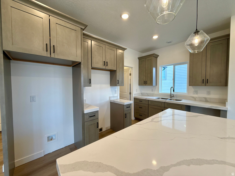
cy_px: 88
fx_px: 95
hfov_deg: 102.1
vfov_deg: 85.7
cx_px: 118
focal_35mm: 14
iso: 50
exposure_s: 1/60
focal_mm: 2.22
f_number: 2.2
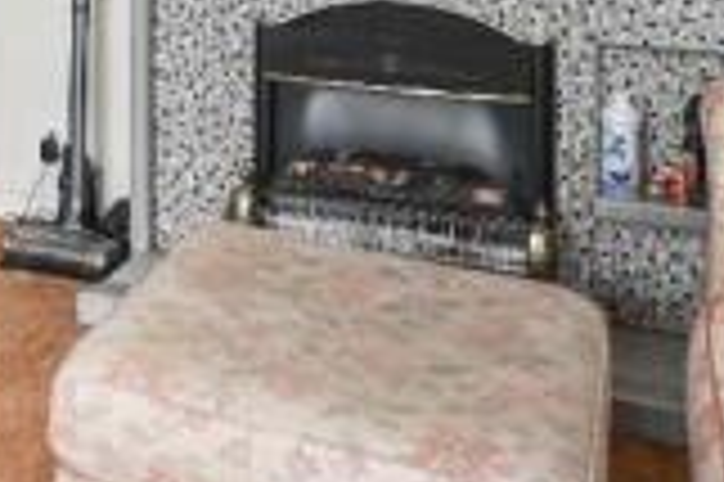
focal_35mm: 57
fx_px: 1145
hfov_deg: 31.8
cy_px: -207
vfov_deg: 20.8
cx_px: -31
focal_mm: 14
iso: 400
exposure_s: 3
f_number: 8
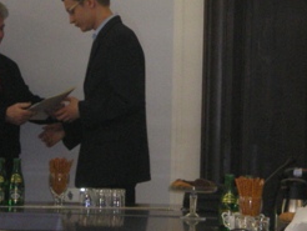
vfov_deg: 5.4
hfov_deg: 7.1
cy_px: 80
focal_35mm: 278
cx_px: 205
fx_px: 2468
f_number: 5.9
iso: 400
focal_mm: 18.9
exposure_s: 1/100
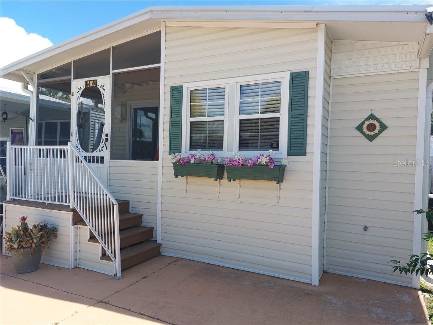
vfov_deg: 56.8
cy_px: 162
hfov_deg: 71.6
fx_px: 300
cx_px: 216
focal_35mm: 24
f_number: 1.8
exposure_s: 1/786
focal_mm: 5.23
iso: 25
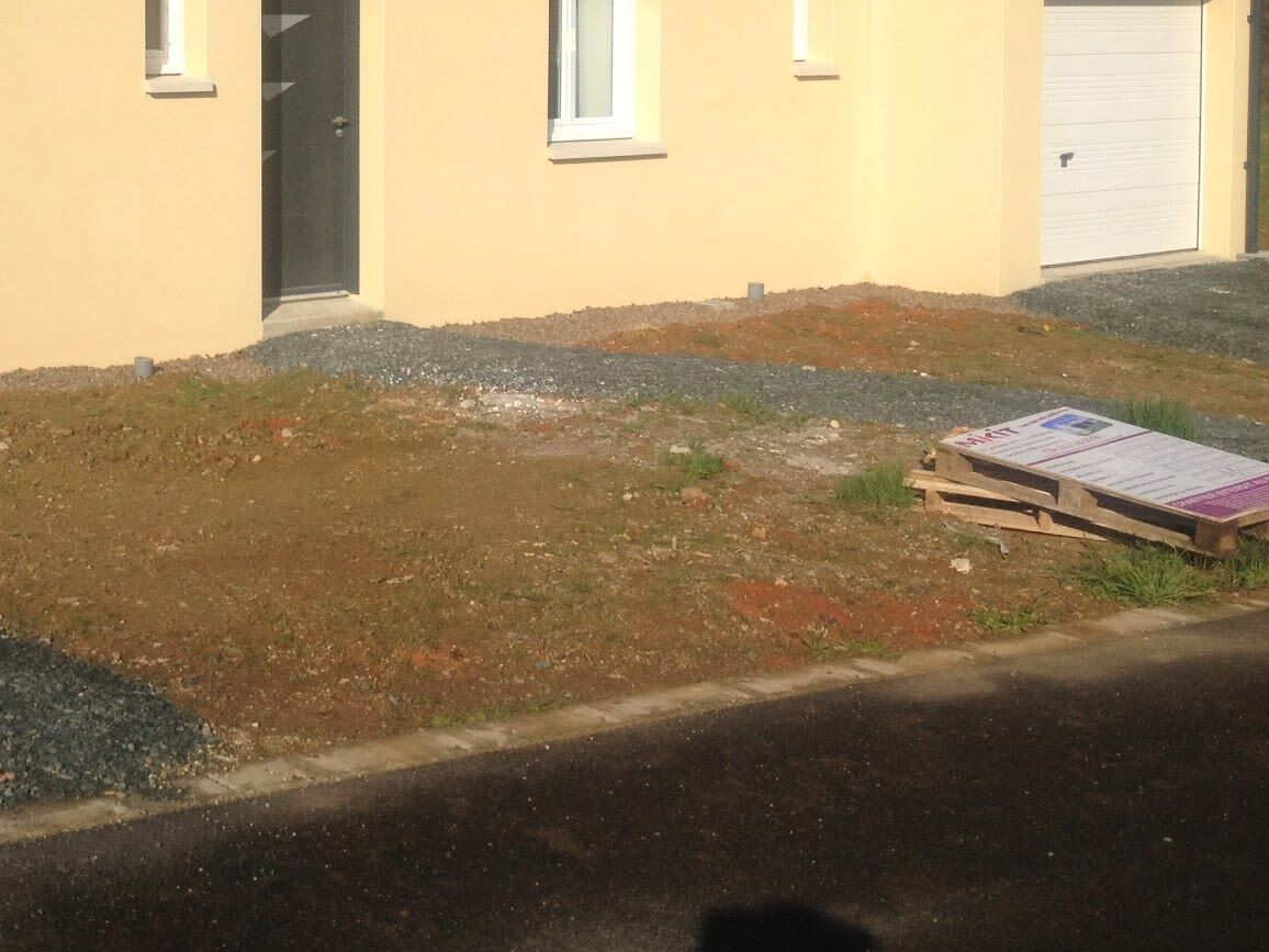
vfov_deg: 23.1
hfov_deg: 30.5
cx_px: 263
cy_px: 121
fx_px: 2273
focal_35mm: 62
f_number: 2.4
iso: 64
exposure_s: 1/2632
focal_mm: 4.28
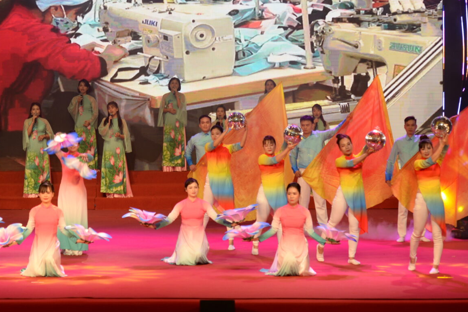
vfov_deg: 8.9
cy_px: 100
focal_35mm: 155
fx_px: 2016
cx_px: 137
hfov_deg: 13.2
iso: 320
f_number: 3.5
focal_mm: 70
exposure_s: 1/160
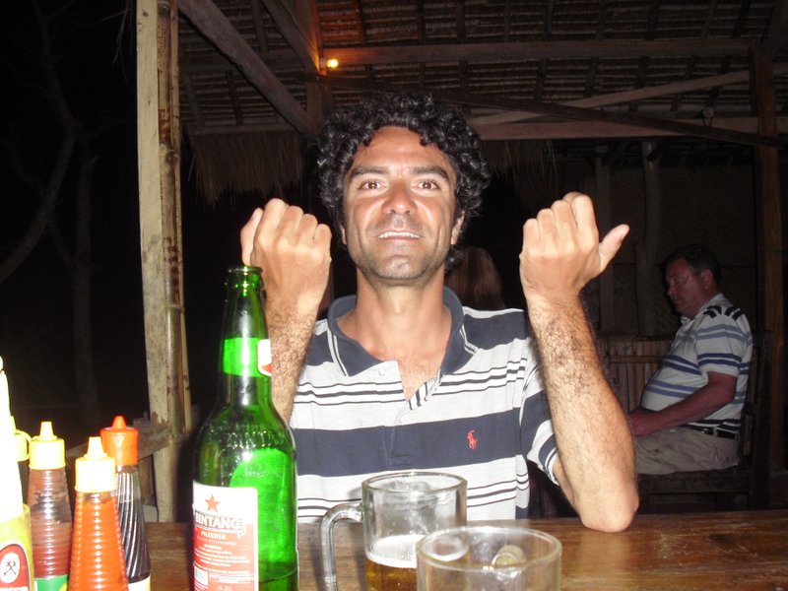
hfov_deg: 49.0
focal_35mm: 38
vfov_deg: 37.7
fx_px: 865
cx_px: 394
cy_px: 296
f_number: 2.8
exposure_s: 1/60
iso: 200
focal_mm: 6.2
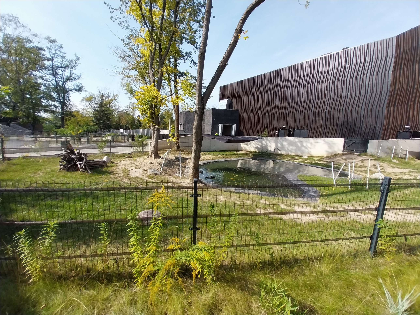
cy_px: 158
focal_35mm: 13
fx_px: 158
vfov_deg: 89.9
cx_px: 210
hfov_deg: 106.2
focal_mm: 1.13
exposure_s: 1/793
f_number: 2.2
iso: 64
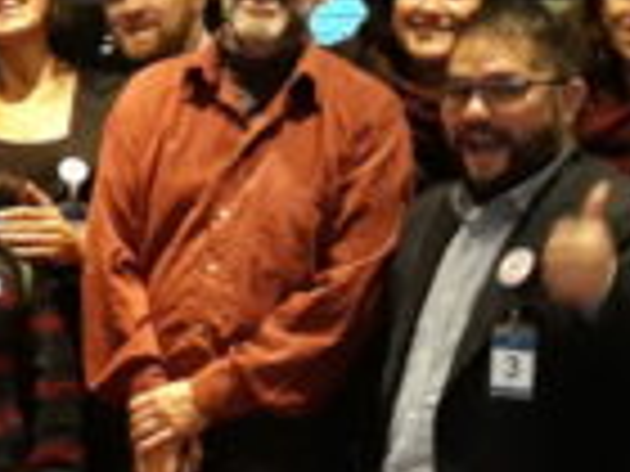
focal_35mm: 77
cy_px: 409
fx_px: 1401
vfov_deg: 18.9
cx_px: -194
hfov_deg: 22.6
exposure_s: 1/25
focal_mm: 3.71
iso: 400
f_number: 1.7
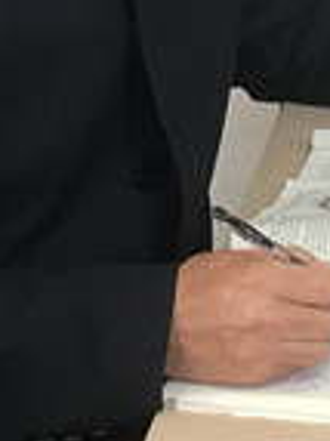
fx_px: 2062
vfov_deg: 11.6
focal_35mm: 162
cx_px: 500
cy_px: -274
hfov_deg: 8.9
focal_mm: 4.15
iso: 32
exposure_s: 1/17
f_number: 2.2
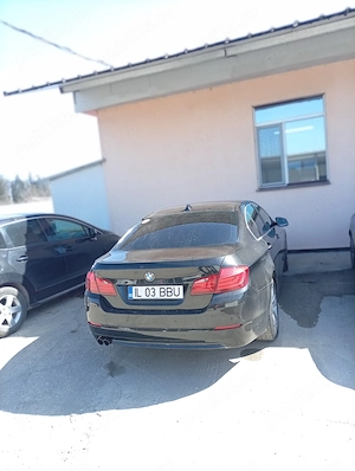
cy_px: 236
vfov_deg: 65.2
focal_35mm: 27
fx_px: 368
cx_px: 178
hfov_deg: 51.5
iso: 51
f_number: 1.8
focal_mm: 3.84
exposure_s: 1/284
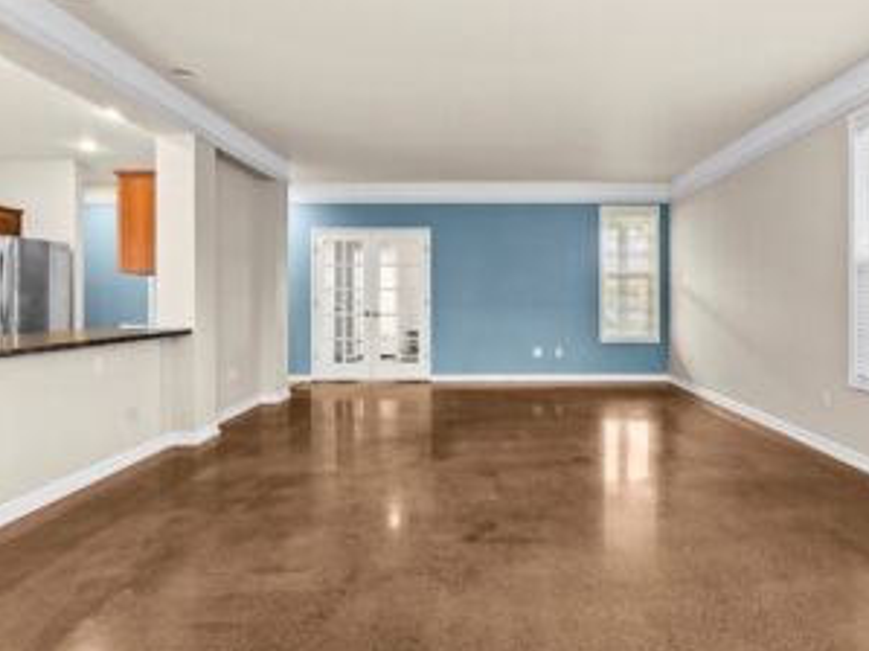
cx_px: 485
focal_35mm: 18
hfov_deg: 87.4
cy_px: 283
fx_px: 452
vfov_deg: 71.2
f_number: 7.1
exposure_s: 1/8
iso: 1000
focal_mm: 14
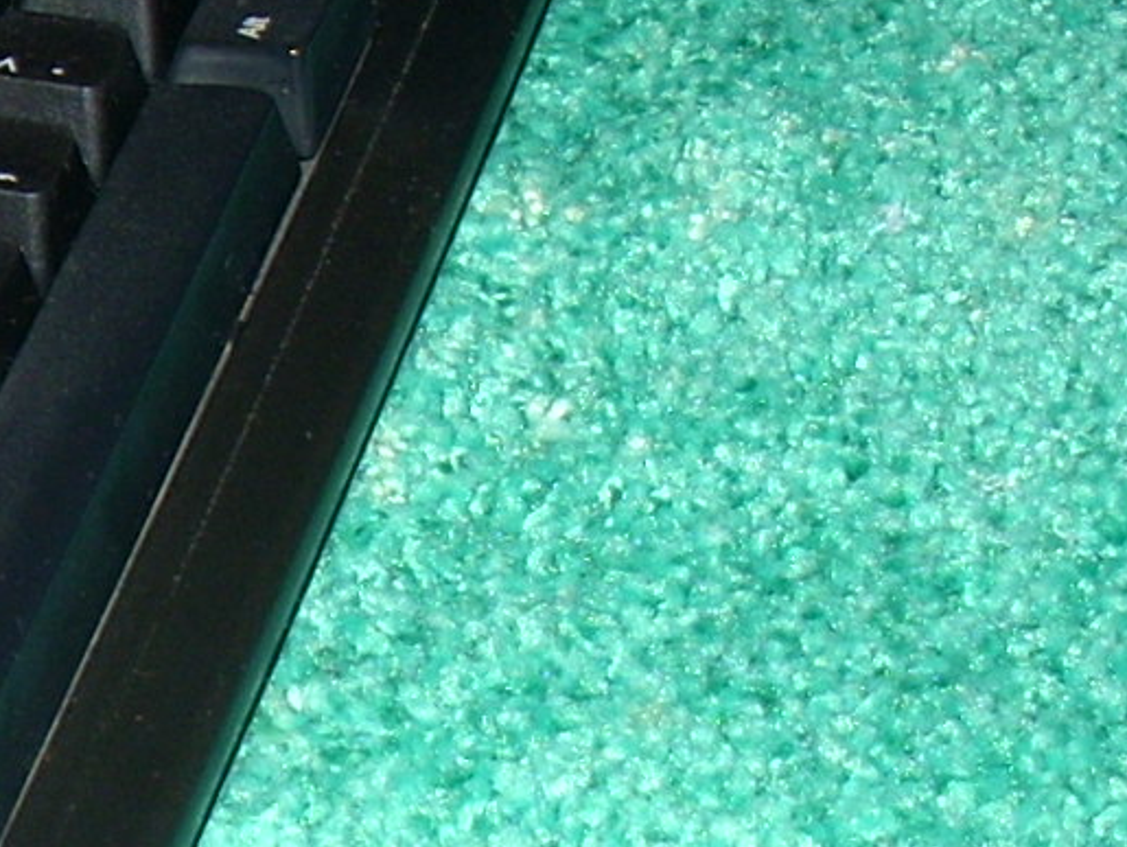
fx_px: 4789
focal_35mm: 147
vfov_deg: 10.1
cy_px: 532
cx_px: -562
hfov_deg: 12.7
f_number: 2.8
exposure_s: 1/60
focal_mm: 6.2
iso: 64
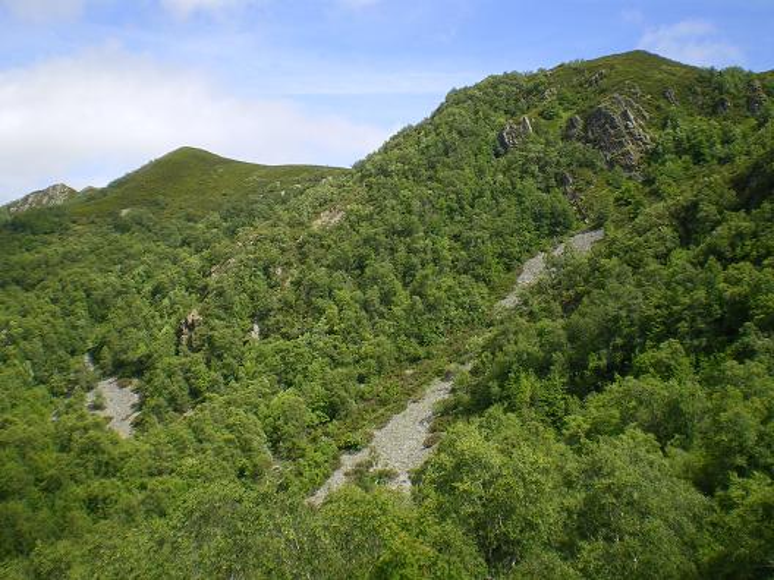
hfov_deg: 49.0
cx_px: 387
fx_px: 850
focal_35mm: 38
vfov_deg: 37.7
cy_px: 290
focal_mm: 6.3
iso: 64
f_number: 4.6
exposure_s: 1/250
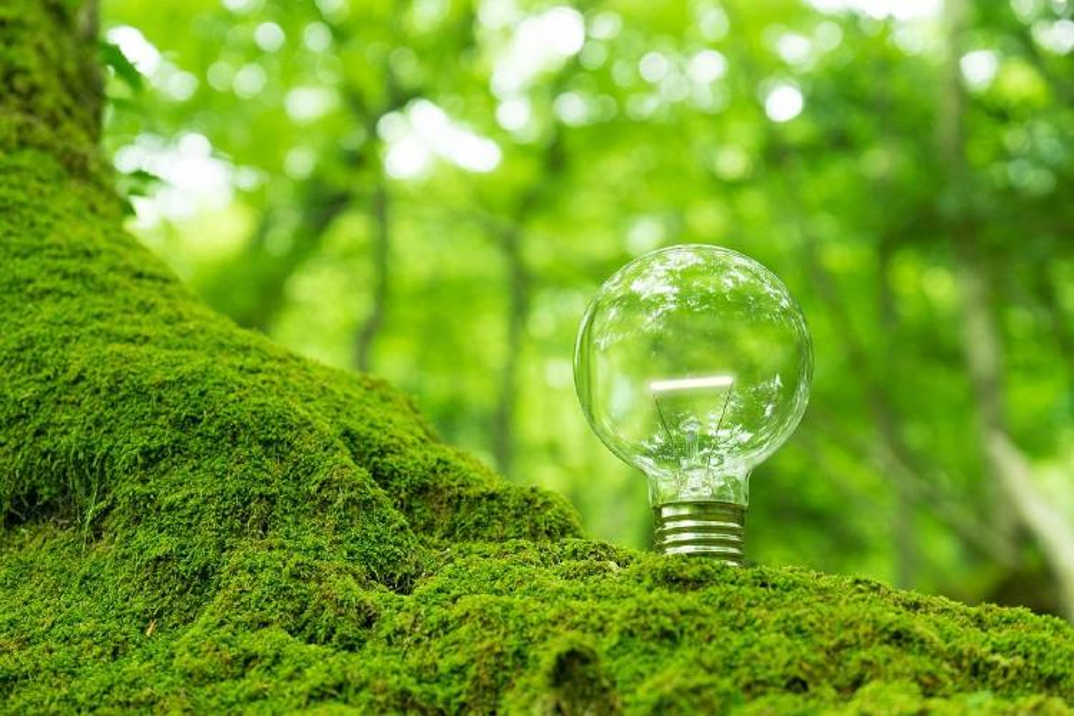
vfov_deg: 28.1
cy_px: 358
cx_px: 537
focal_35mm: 48
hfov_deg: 41.1
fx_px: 1432
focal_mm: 48
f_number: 5.6
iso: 320
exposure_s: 1/15
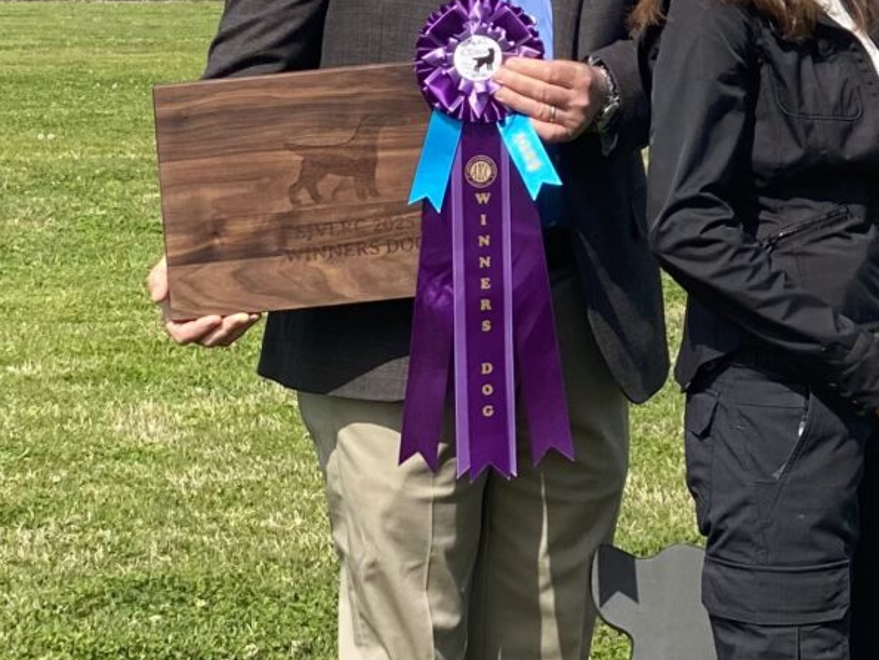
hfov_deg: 13.6
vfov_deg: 10.6
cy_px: 351
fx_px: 3556
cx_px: 1142
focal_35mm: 140
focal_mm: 6
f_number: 2
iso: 20
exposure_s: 1/1065
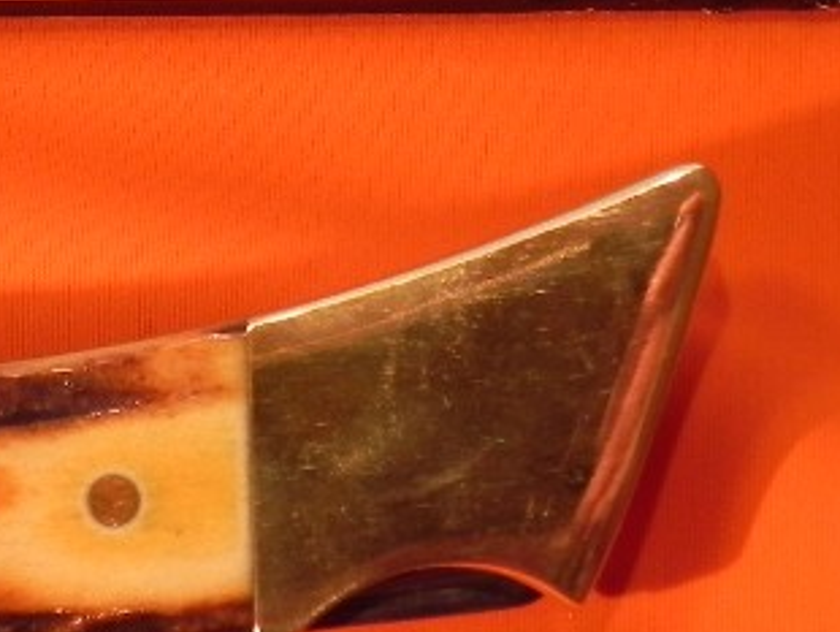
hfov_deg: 7.2
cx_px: -157
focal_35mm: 274
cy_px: -65
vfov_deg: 5.4
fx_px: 6654
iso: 160
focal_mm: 15.1
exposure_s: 1/140
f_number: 4.5
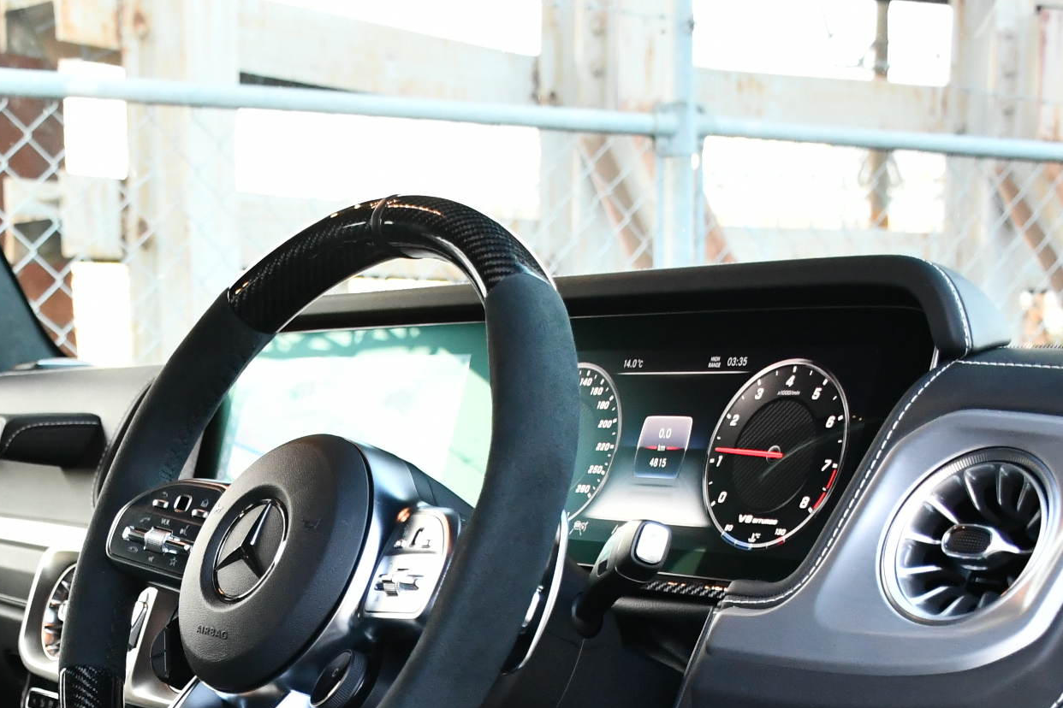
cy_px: 793
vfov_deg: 17.7
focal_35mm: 74
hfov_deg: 26.9
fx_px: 2185
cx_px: 235
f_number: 3.5
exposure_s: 1/13
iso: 2000
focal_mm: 22
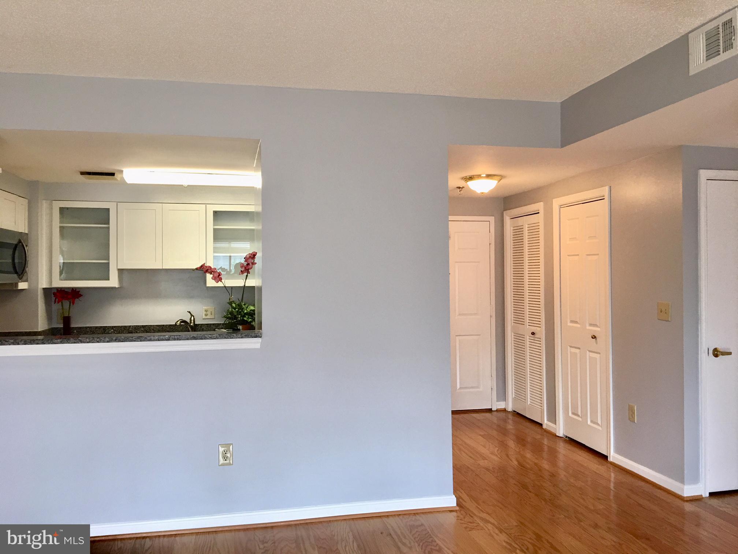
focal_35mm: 29
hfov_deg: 61.7
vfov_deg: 48.2
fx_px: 618
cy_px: 277
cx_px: 369
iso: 32
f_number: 2.2
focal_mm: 4.15
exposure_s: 1/30
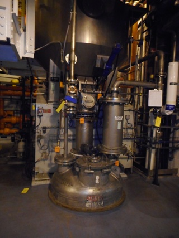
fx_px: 172
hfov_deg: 54.9
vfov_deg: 69.4
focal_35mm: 25
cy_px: 119
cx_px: 90
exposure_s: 1/25
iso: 560
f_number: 3.7
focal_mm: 4.5
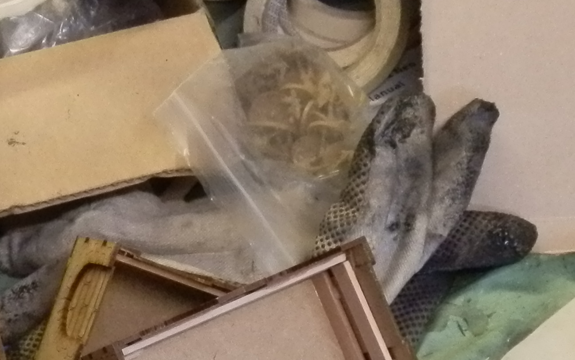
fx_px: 1536
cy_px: 312
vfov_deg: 13.3
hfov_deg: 21.0
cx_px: 117
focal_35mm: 98
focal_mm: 5
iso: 400
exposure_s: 1/25
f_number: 3.1
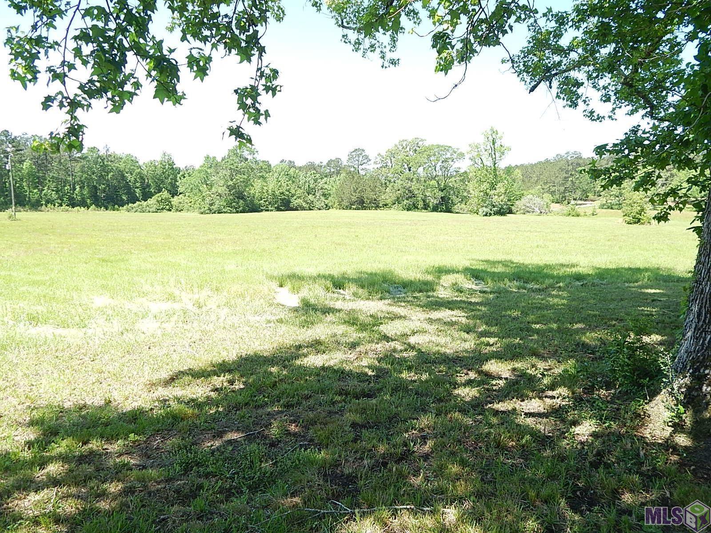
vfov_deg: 54.9
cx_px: 356
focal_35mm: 25
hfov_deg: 69.4
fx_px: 513
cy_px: 266
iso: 125
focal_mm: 4.5
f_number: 3.1
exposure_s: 1/320
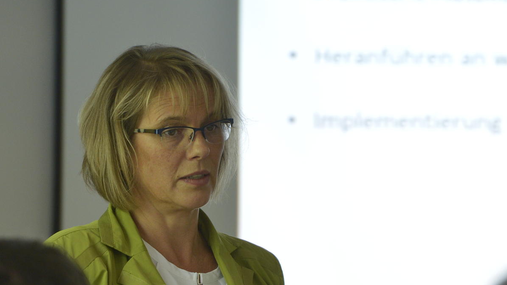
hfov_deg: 6.3
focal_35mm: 342
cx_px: 302
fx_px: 4598
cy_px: 195
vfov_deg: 3.6
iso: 2000
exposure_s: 1/125
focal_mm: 195
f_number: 4.5
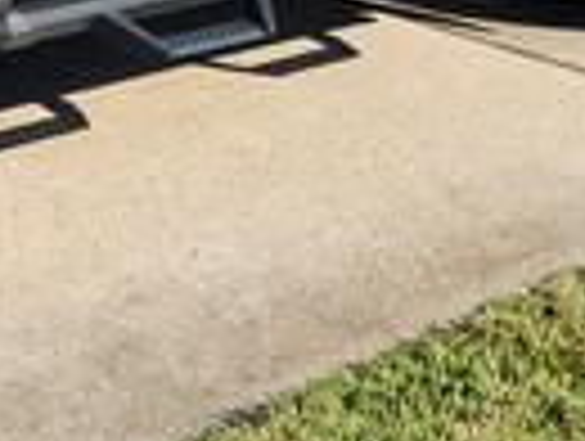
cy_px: -198
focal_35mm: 89
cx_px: -36
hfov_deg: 21.0
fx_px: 1507
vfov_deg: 15.5
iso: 20
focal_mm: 5.4
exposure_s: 1/1376
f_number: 1.8
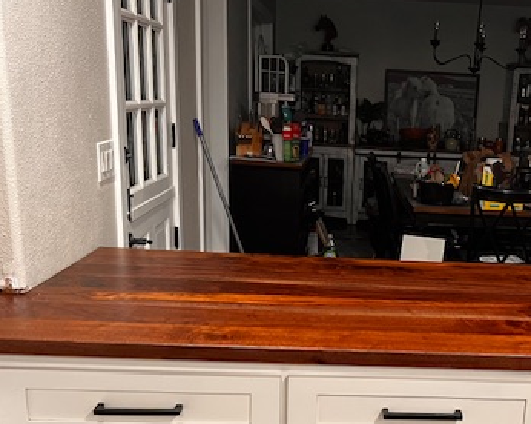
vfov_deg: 31.5
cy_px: 312
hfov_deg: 38.7
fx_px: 738
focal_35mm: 47
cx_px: 391
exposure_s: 1/60
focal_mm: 5.7
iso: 200
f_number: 1.5
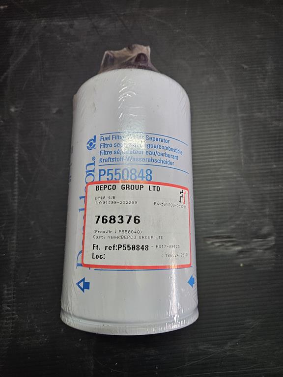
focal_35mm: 23
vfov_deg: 73.9
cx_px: 142
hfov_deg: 58.9
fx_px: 251
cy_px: 188
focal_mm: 5.4
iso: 250
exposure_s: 1/100
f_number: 1.8
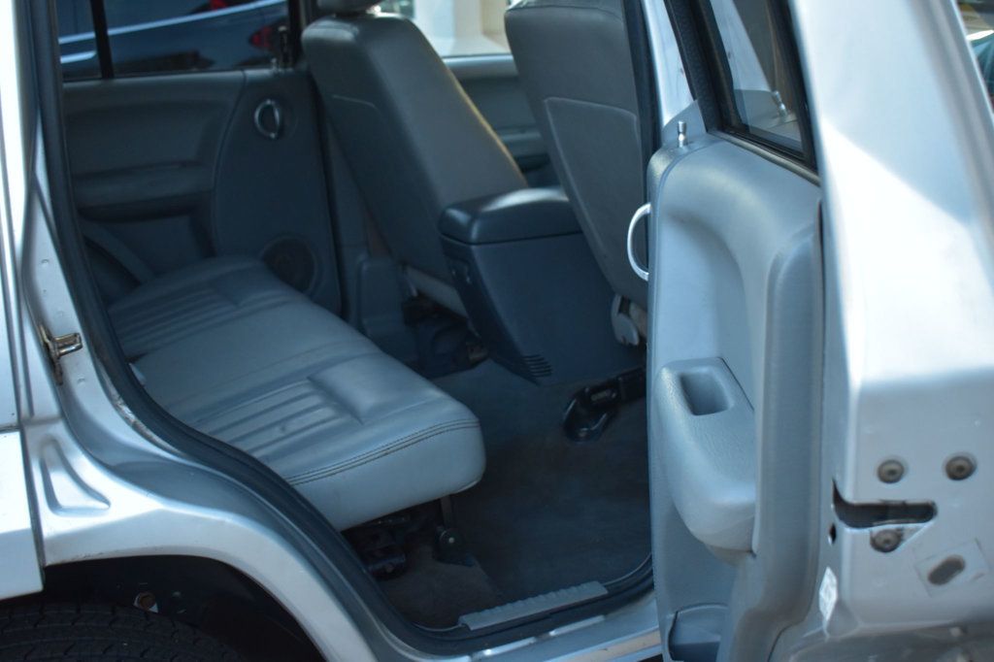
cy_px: 331
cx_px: 497
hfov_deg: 45.0
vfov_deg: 30.8
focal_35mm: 44
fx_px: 1201
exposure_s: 1/15
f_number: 4.2
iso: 1600
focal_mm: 29
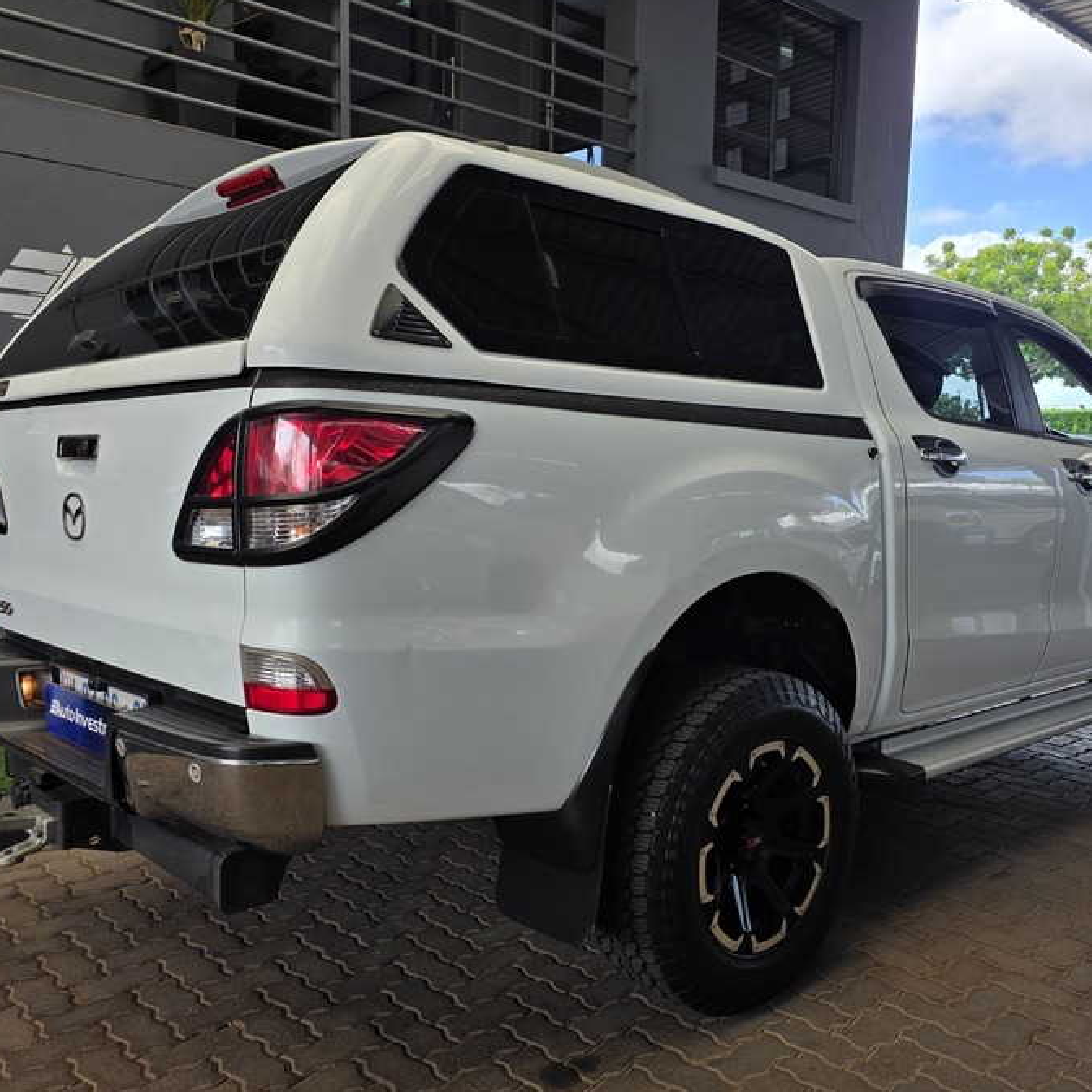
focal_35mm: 31
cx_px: 608
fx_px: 1106
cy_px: 564
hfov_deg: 52.4
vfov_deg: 52.5
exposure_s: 1/359
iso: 25
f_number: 1.7
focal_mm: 6.25
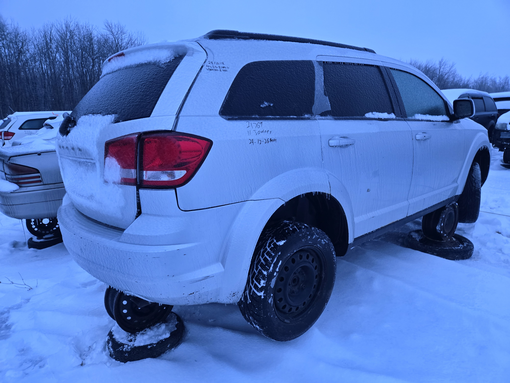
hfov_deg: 73.9
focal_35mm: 23
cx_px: 255
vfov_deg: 58.9
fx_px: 339
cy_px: 192
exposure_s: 1/120
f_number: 1.8
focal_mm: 5.4
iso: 320
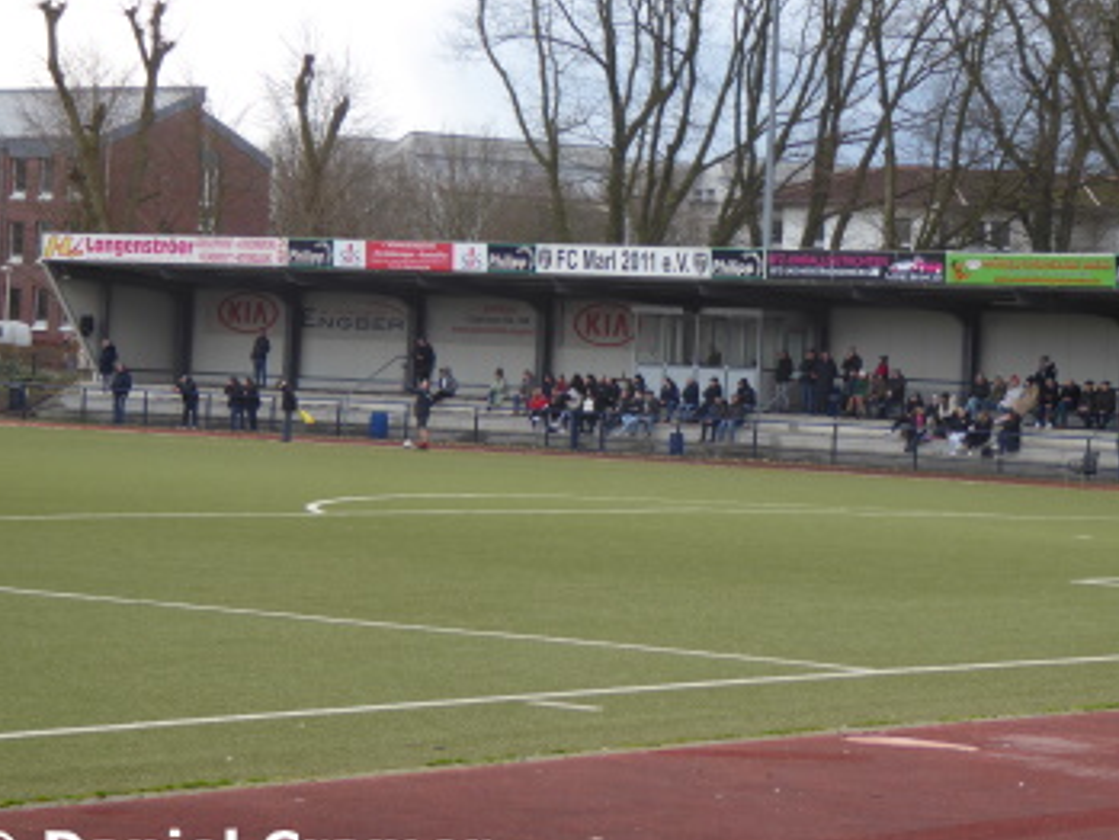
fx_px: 3751
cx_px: 664
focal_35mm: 116
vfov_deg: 12.8
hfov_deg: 17.0
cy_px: 356
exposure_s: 1/80
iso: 80
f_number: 4.9
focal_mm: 16.1
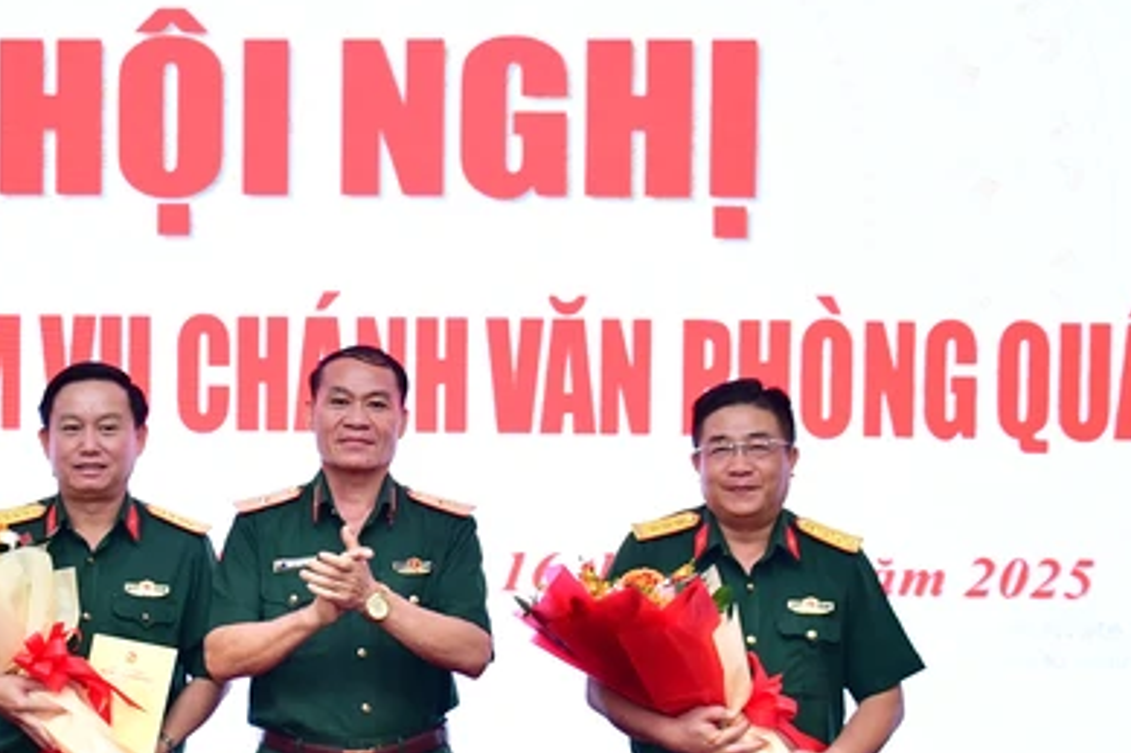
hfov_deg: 27.1
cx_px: 350
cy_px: 571
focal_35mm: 74
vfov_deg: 18.3
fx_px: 2324
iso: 1250
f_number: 4
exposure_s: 1/80
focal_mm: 24
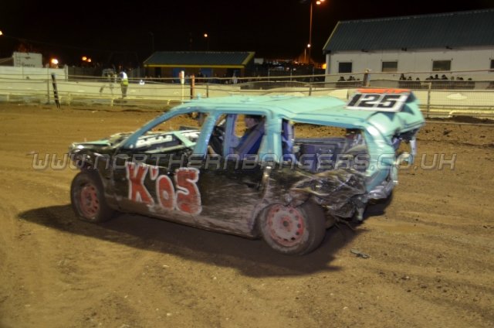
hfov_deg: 45.0
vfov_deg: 30.7
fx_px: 596
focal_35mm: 44
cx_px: 247
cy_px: 164
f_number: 4
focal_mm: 29
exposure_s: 1/30
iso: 800
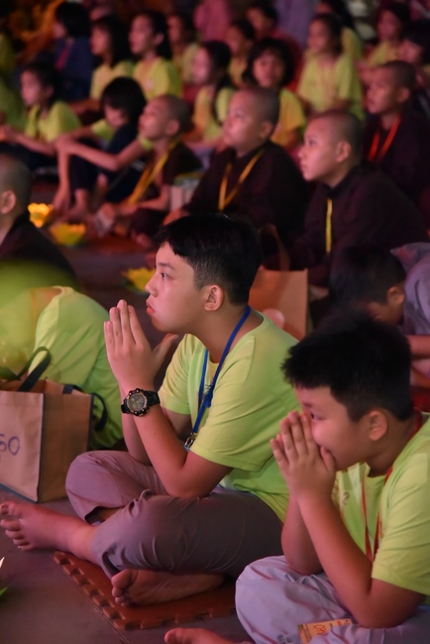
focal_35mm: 120
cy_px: 322
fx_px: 2148
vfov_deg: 17.1
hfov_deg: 11.4
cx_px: 215
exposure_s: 1/80
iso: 8000
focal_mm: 120
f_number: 4.5
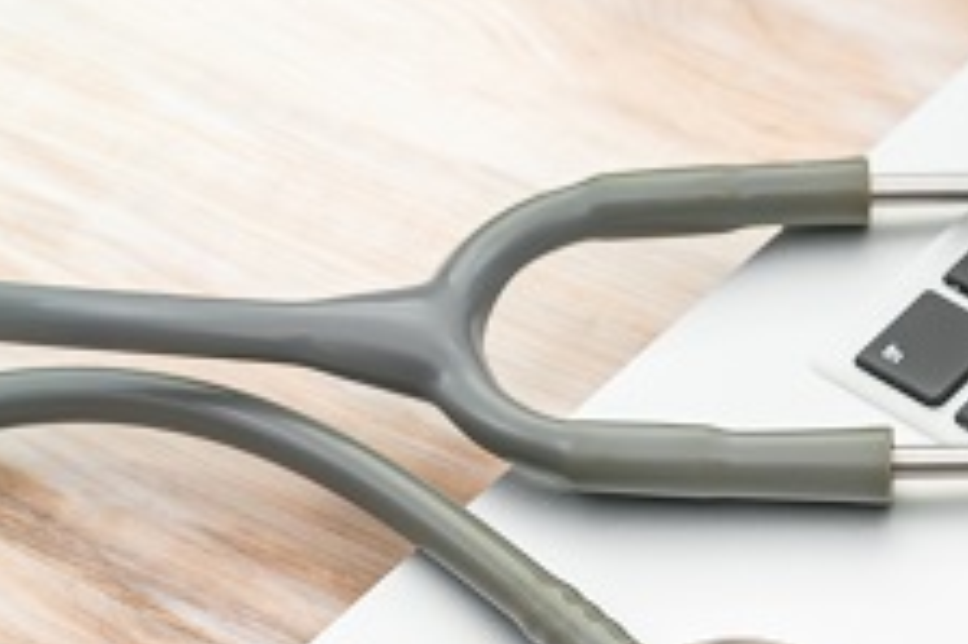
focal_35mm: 123
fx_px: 3305
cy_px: 672
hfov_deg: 16.2
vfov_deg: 11.0
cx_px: 1041
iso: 100
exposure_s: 1/125
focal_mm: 55
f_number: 9
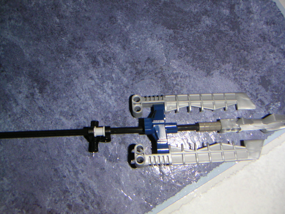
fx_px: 321
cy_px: 107
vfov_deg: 36.8
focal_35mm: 39
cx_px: 142
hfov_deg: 47.9
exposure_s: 1/45
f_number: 6.7
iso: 200
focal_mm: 5.1
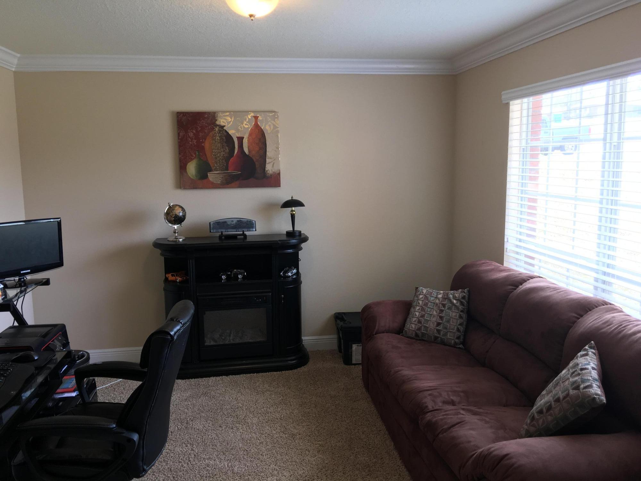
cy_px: 240
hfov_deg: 61.7
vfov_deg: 48.2
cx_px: 320
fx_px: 537
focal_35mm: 29
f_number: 2.2
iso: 25
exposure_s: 1/40
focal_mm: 4.15
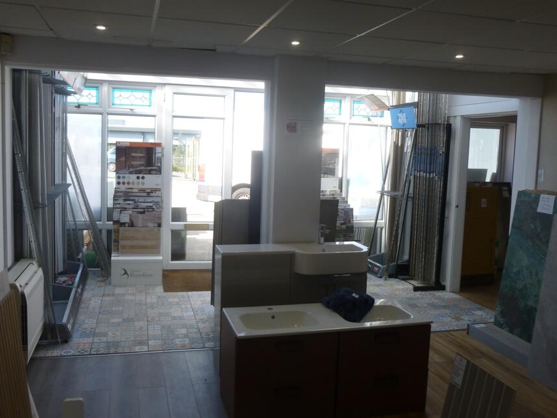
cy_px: 195
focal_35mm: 30
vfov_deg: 46.8
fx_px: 483
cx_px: 255
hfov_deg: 59.9
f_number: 3.1
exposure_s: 1/125
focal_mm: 4.5
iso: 100
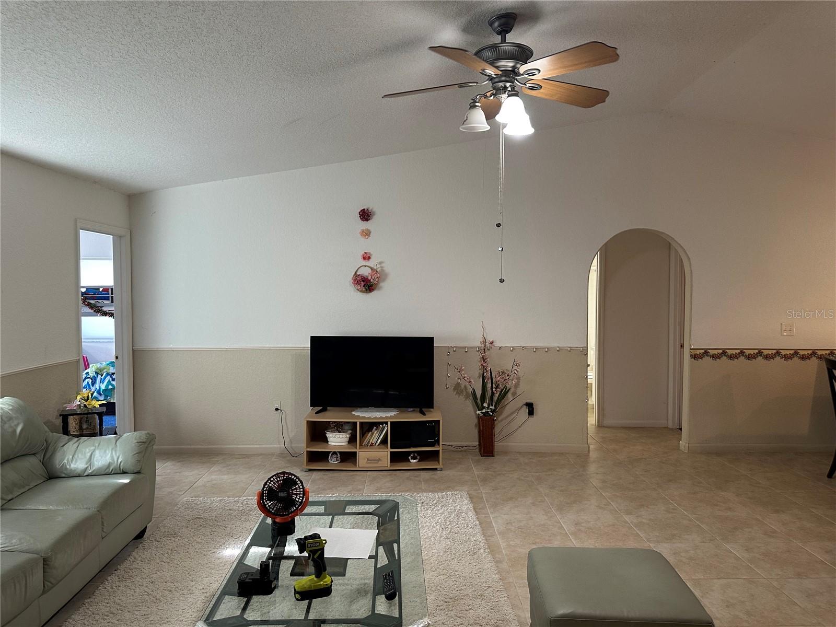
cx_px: 418
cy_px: 314
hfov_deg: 71.6
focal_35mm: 24
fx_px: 580
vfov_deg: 56.8
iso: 200
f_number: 1.78
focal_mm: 6.86
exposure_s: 1/60
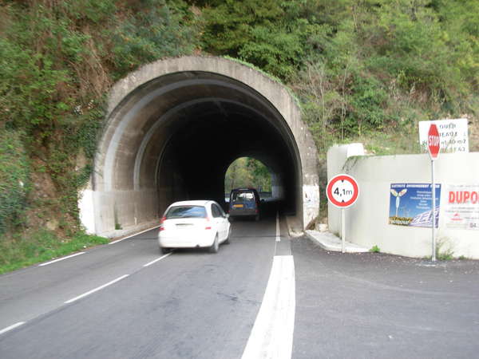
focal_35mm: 38
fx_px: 526
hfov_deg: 49.0
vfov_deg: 37.7
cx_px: 240
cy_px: 180
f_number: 2.9
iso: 79
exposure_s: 1/31
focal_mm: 6.3
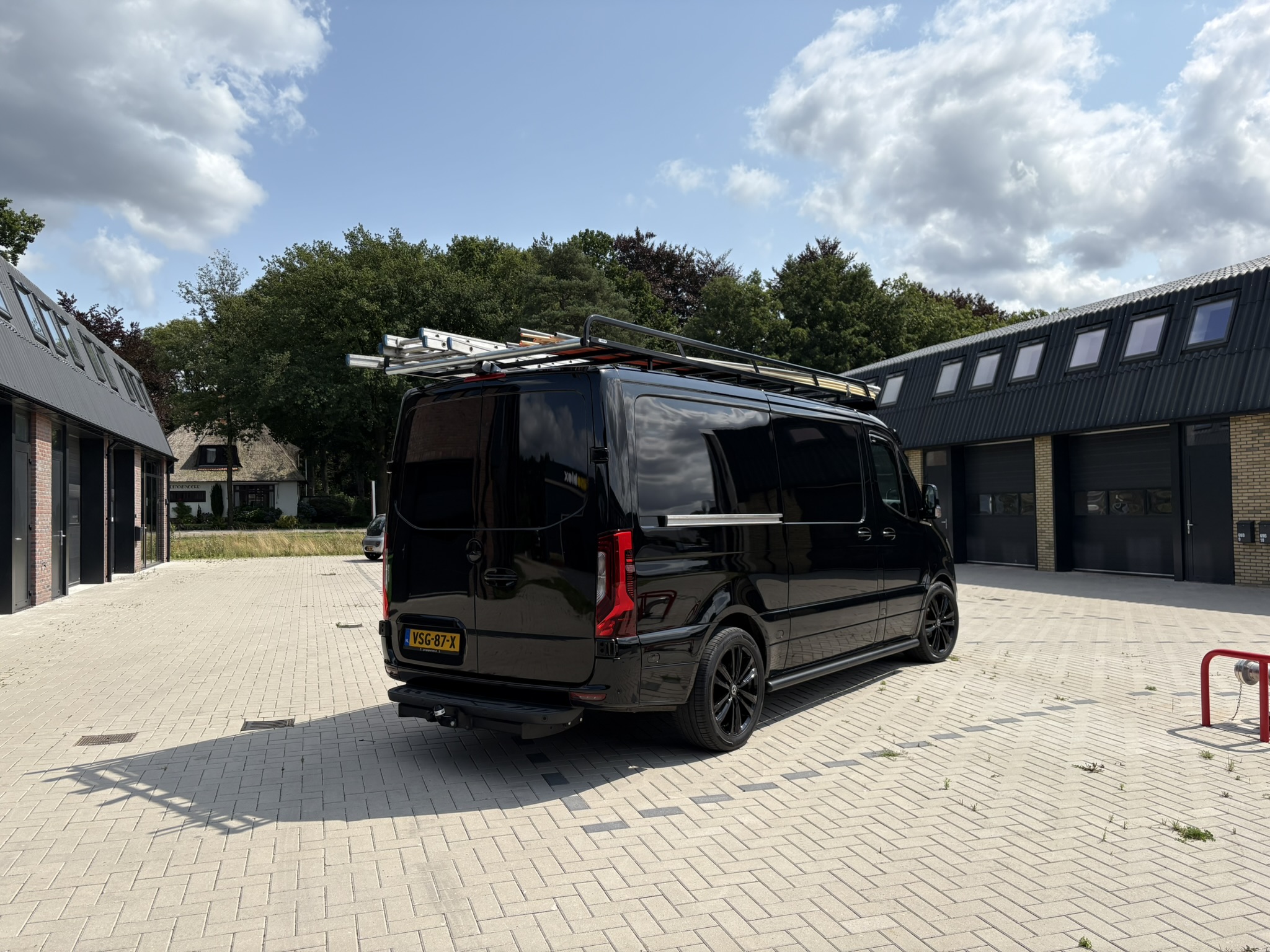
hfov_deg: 67.3
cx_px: 635
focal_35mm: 26
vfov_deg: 53.1
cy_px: 476
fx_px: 954
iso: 50
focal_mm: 5.96
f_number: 1.6
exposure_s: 1/4950
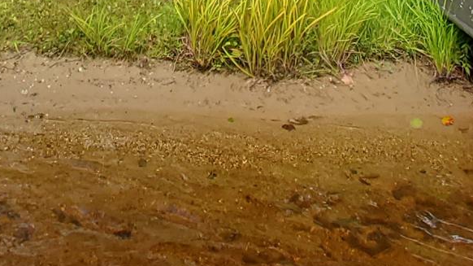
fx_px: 915
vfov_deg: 11.4
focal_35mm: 73
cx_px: 69
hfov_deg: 28.1
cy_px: -489
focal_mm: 1.8
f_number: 2.2
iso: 50
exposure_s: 1/399
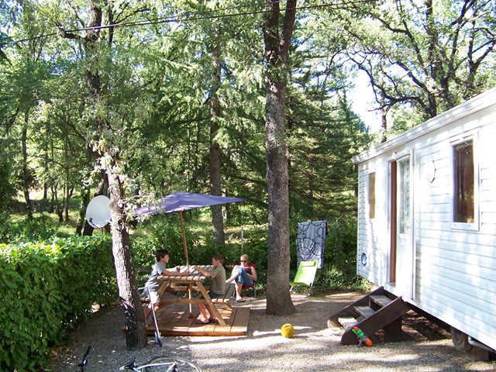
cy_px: 186
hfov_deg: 51.4
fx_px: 516
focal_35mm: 36
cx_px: 248
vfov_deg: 39.7
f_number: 2.8
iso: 64
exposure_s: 1/50
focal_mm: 5.85
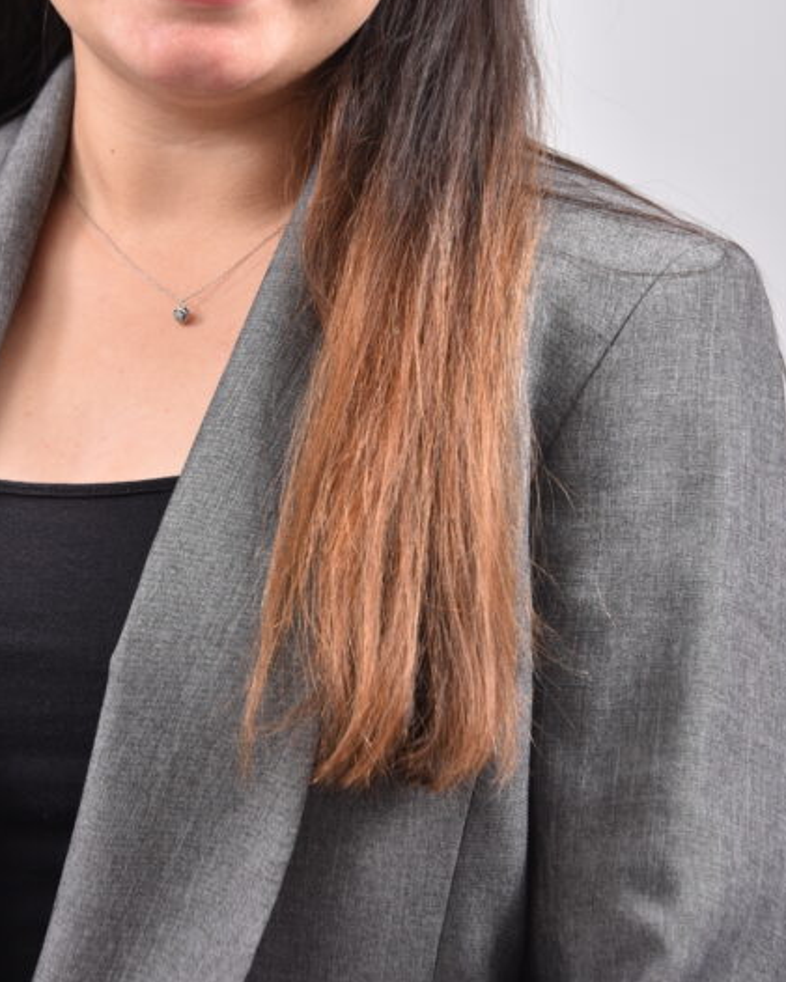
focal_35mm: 192
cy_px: 60
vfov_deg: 10.0
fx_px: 5581
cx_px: 183
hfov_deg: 8.0
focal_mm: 105
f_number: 9
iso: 250
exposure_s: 1/200
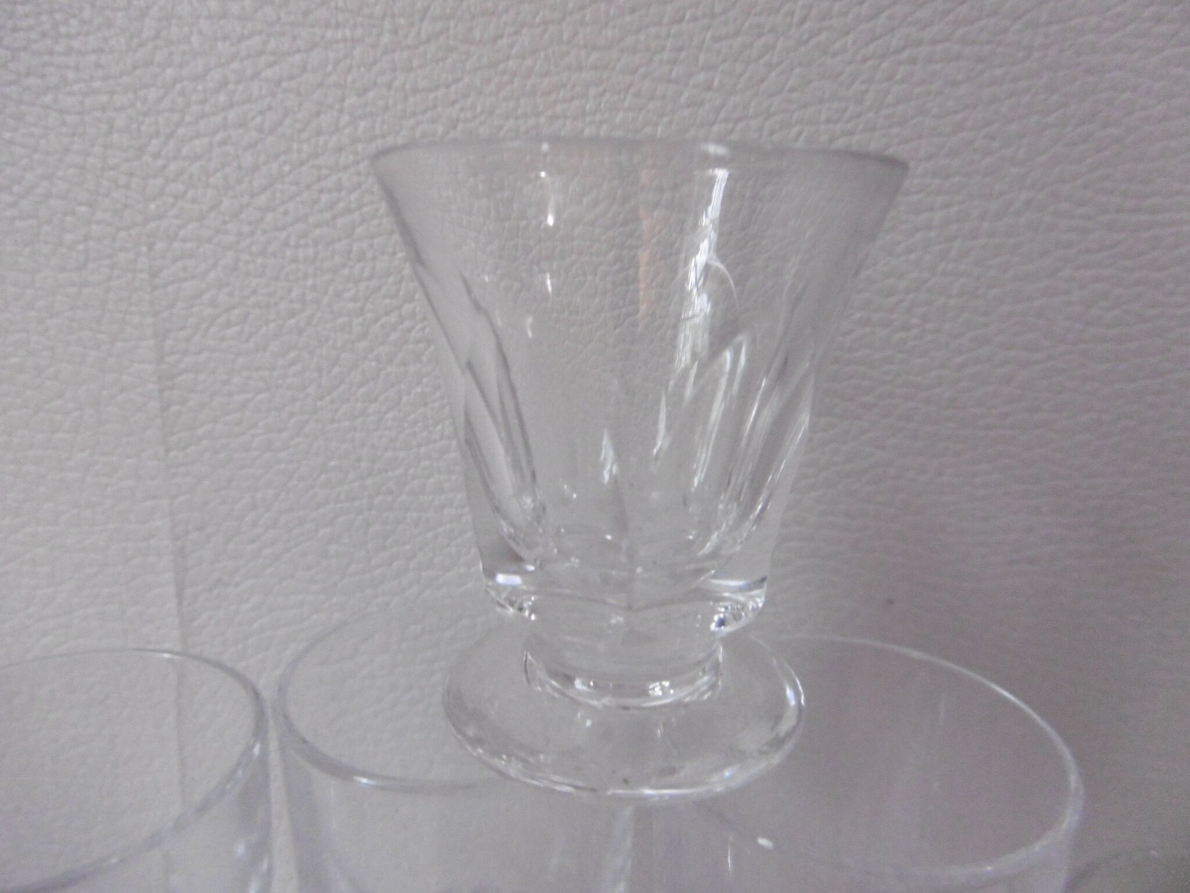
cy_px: 446
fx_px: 825
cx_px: 595
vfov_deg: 56.8
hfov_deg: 71.6
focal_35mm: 24
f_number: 3.1
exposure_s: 1/40
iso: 800
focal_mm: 4.3
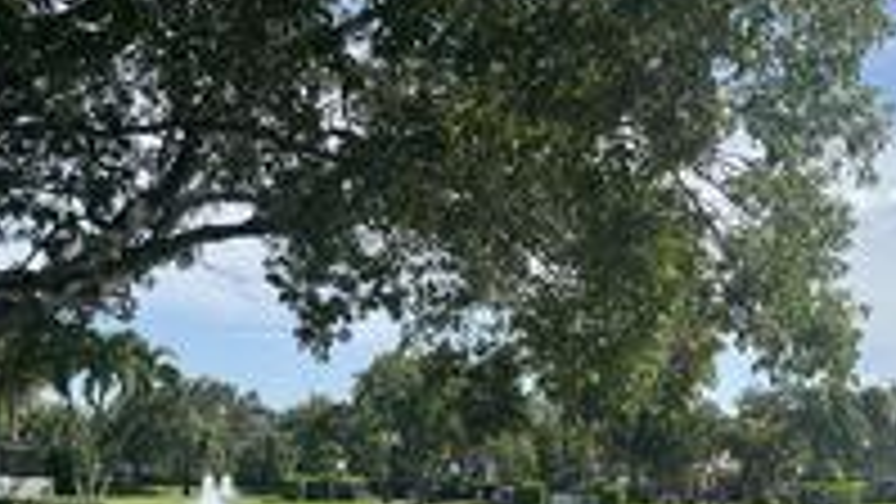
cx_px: 621
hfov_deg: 36.1
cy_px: 472
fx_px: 1354
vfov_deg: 20.6
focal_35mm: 57
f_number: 1.6
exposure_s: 1/3876
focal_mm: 5.1
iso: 50
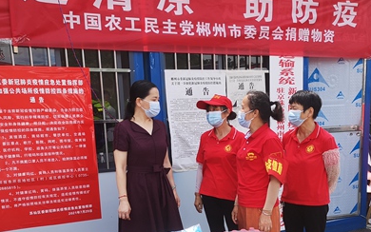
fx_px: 445
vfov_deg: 28.4
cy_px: 197
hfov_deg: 45.2
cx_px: 205
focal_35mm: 44
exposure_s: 1/886
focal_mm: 3.95
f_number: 1.8
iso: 50
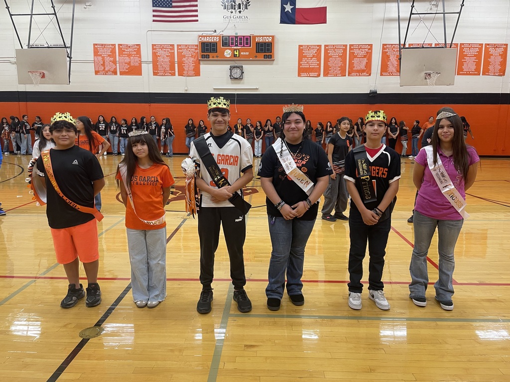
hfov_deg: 67.3
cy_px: 191
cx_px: 255
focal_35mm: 26
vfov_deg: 53.1
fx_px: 383
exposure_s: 1/60
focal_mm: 4.2
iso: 100
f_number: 1.6
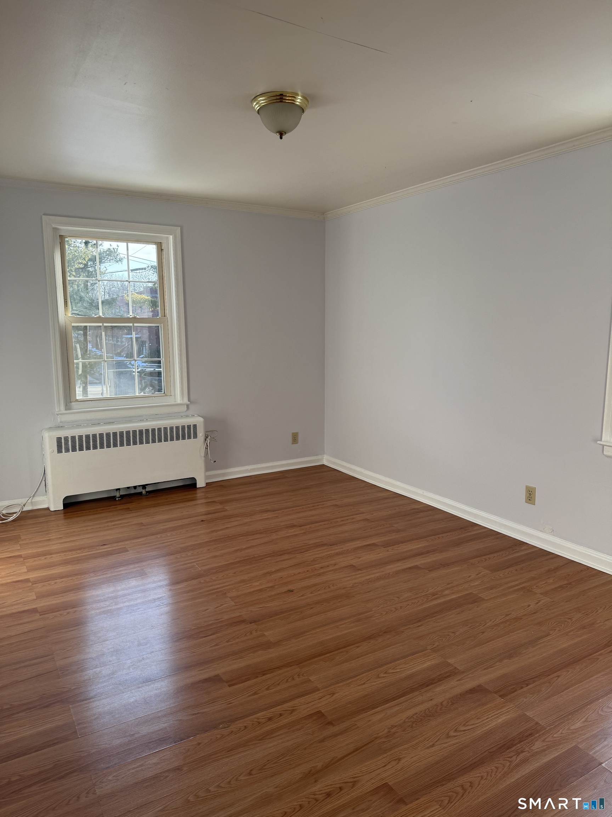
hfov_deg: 56.8
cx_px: 306
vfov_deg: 71.6
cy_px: 408
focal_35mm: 24
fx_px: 566
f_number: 1.78
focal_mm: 6.76
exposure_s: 1/543
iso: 100
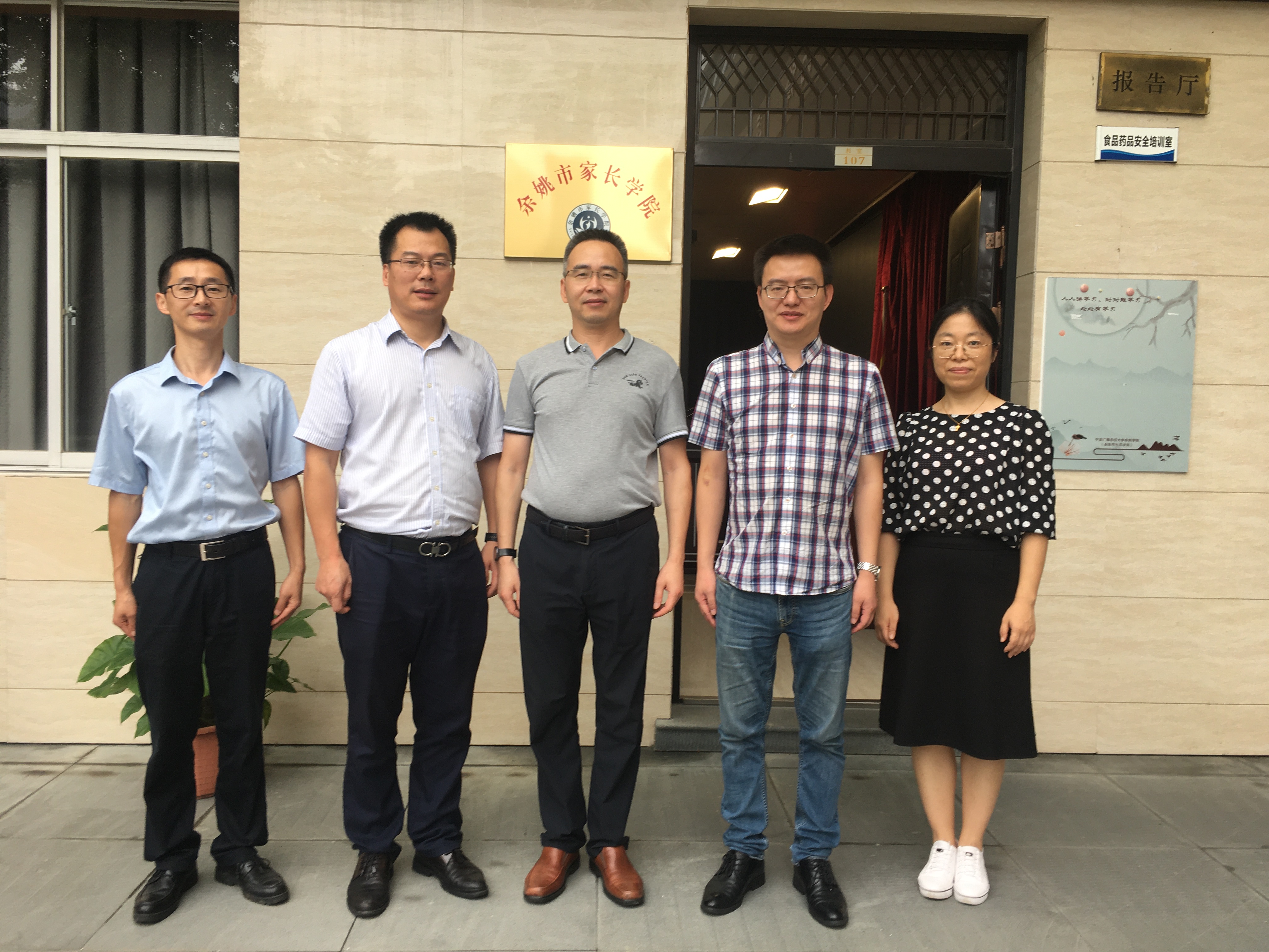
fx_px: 1063
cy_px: 476
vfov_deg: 48.2
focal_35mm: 29
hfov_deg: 61.7
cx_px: 634
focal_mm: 4.15
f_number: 2.2
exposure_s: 1/50
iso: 25
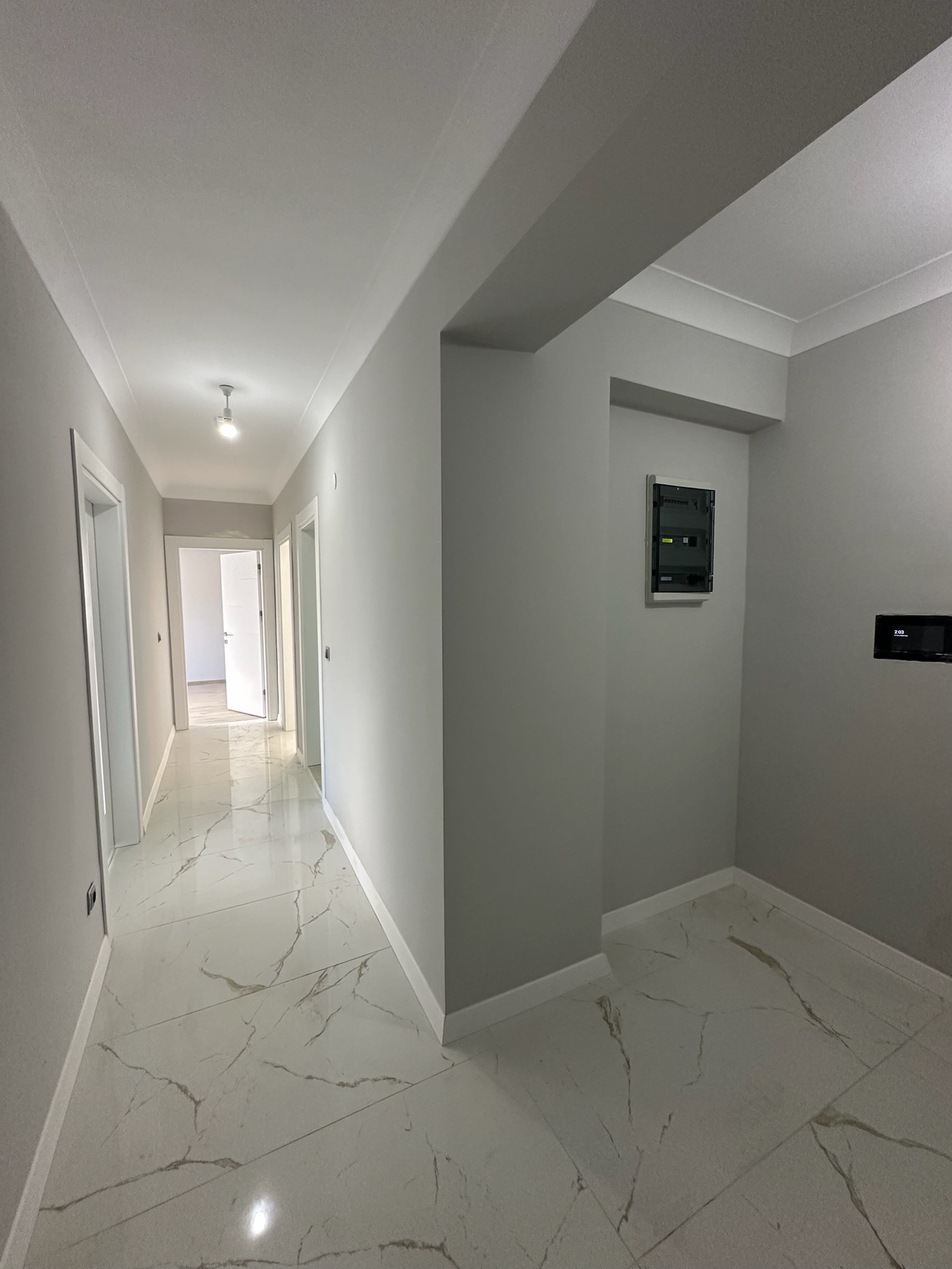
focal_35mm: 14
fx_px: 513
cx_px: 476
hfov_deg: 85.7
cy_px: 634
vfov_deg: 102.1
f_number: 2.2
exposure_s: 1/100
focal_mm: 2.22
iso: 320
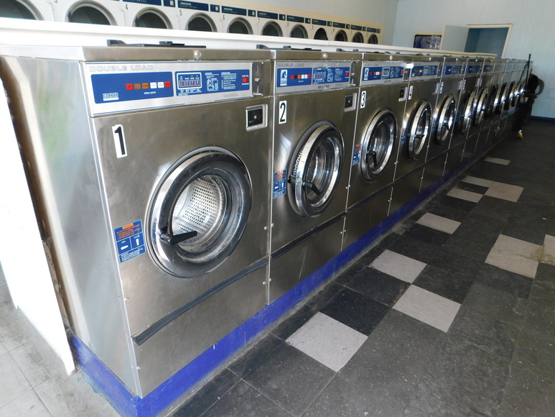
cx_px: 278
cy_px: 208
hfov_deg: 73.9
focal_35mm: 23
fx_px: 369
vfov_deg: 58.9
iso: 125
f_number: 3
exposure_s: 1/60
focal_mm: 4
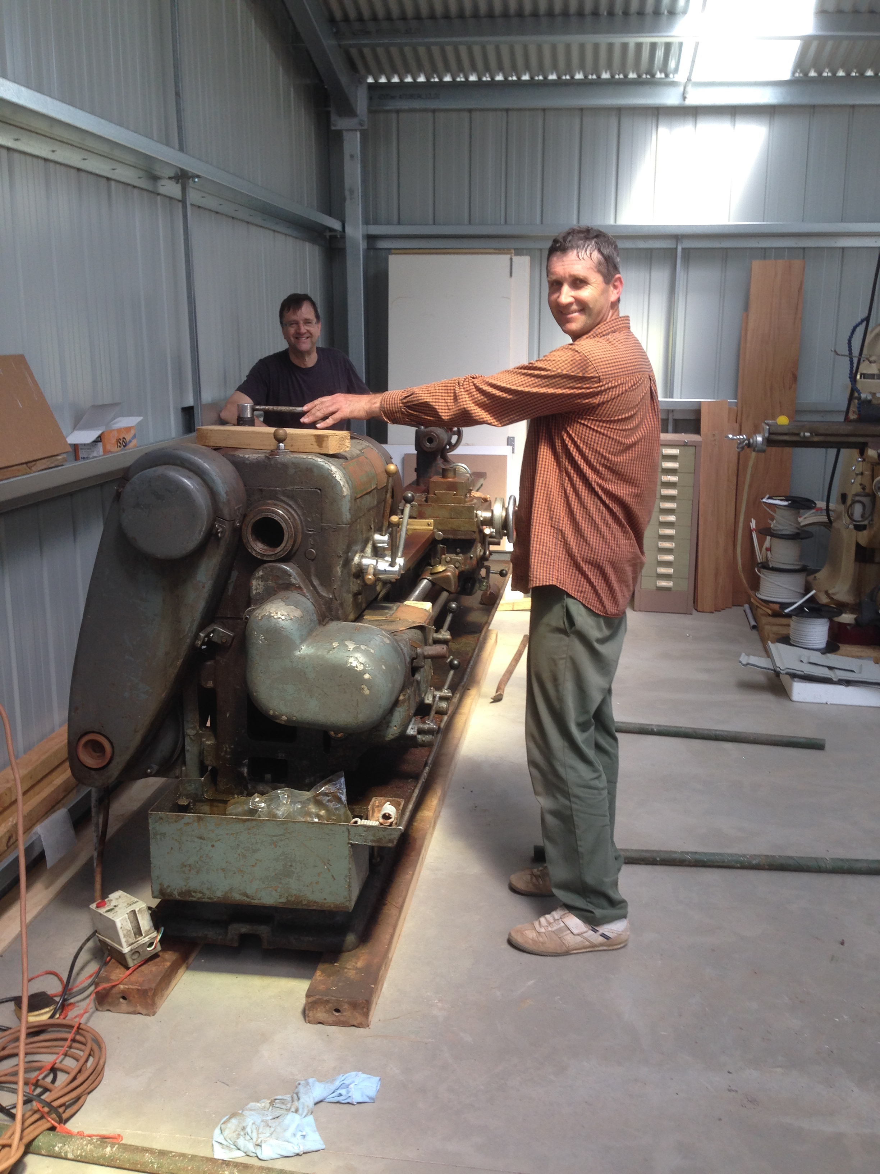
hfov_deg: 42.9
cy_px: 587
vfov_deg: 55.4
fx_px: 1119
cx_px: 440
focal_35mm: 33
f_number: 2.4
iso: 50
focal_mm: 4.12
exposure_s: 1/189
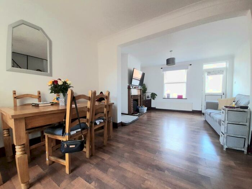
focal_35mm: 13
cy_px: 94
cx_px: 126
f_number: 2.2
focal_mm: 1.42
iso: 64
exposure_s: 1/50
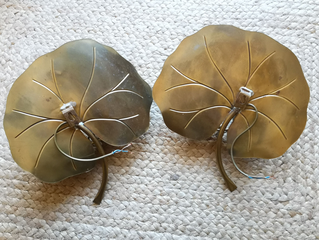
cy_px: 120
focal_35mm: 38
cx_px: 160
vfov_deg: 37.7
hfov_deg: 49.0
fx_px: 350
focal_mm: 5.58
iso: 160
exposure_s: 1/33.3
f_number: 1.8
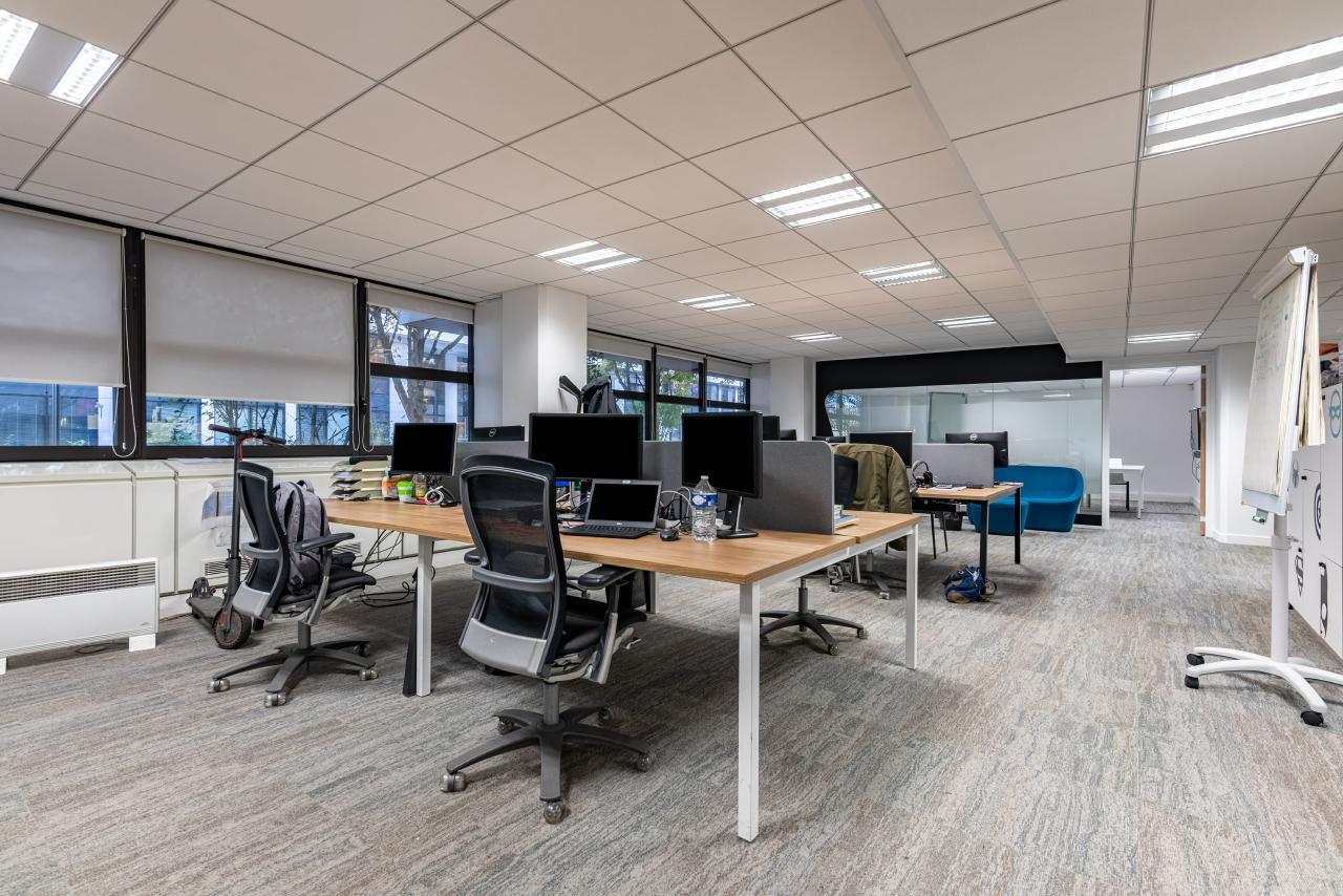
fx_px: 597
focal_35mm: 16
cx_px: 672
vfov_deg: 73.8
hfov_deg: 96.7
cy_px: 448
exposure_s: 1/30
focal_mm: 16
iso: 200
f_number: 8
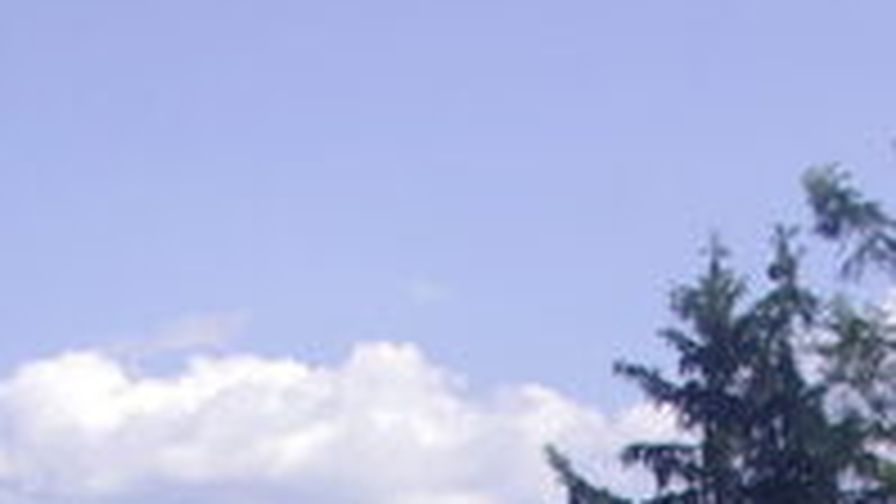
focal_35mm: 142
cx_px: 342
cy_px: 1260
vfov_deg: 7.9
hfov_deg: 15.1
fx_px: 3374
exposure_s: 1/1250
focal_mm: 18
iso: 200
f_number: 3.5
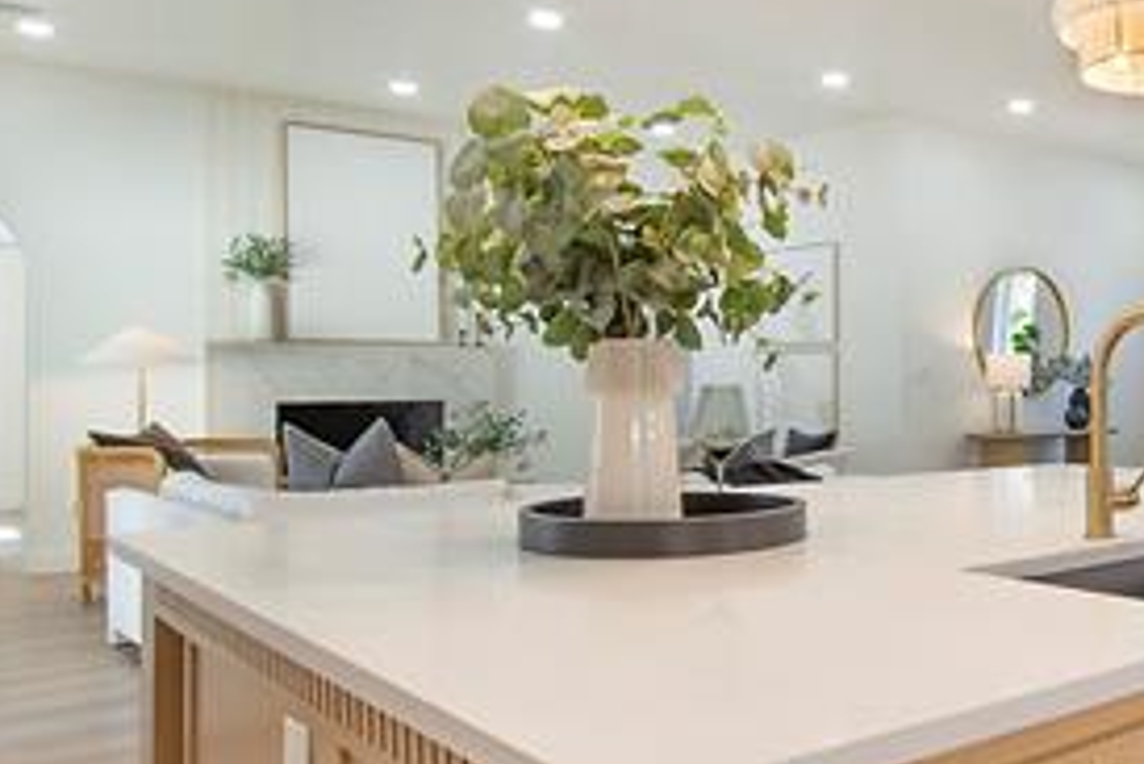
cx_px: 1023
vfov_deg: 37.9
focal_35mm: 35
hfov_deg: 48.8
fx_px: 1113
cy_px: 355
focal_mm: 10
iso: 100
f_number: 11
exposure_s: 1/10
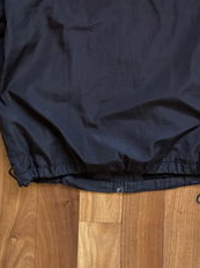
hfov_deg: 24.3
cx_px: 124
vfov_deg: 30.8
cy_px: 27
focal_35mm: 60
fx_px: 463
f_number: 1.6
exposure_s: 1/60
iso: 200
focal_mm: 5.96
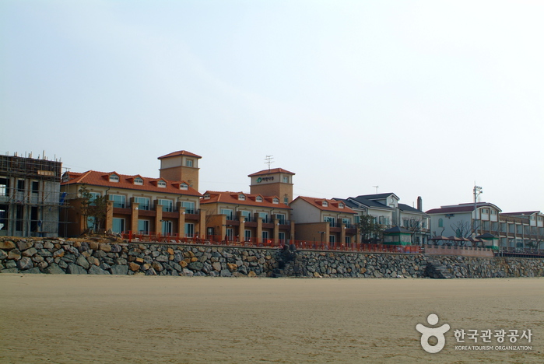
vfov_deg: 28.7
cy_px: 182
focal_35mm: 47
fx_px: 711
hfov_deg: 41.9
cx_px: 272
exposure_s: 1/250
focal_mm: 31
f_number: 8
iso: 100
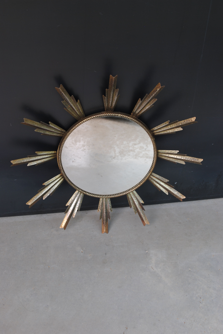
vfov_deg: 41.1
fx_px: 445
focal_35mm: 48
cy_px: 167
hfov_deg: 28.2
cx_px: 112
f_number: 7.1
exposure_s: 1/25
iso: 100
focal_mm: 32
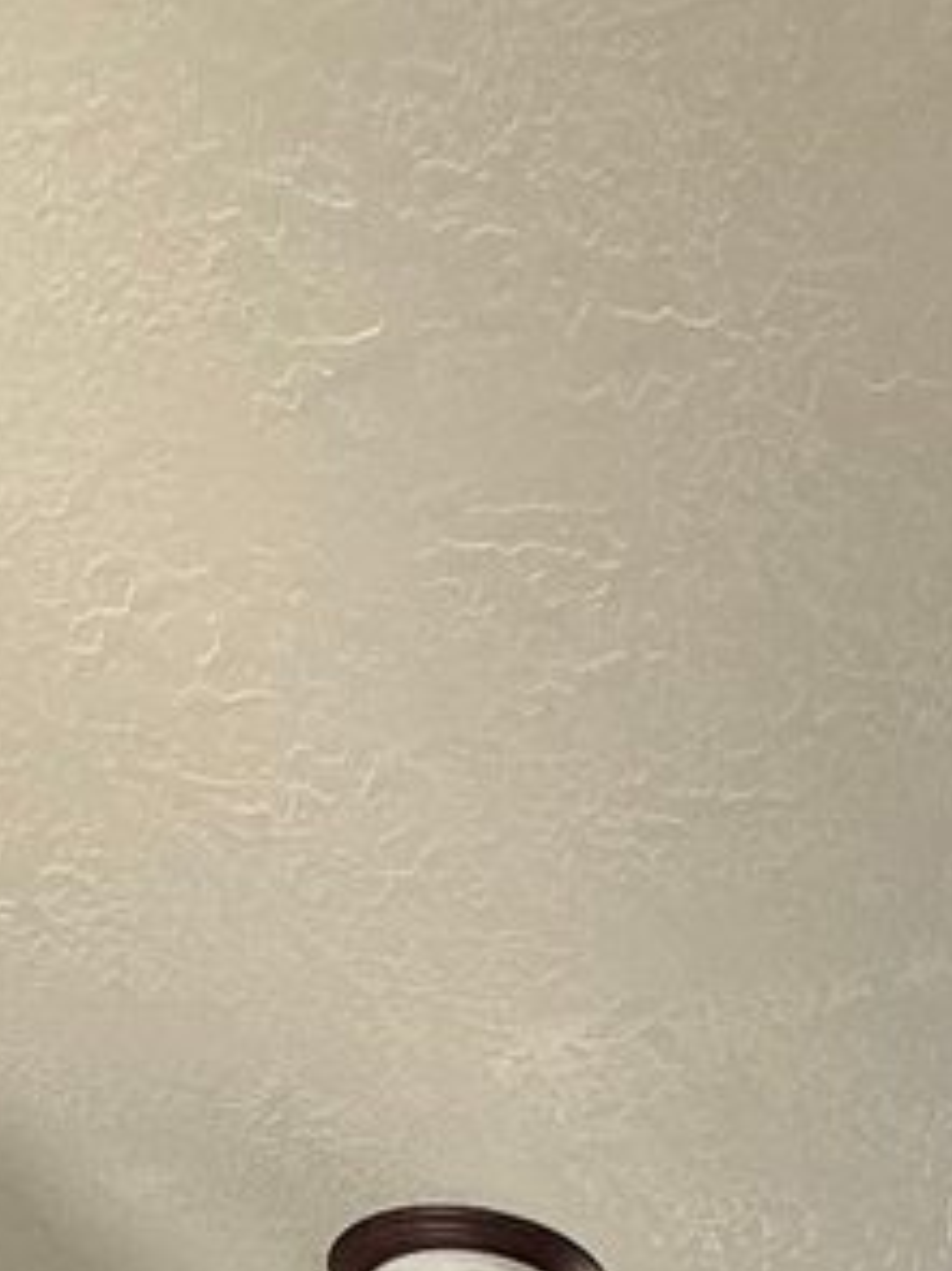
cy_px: 2956
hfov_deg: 19.7
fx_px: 2679
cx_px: 896
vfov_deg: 15.6
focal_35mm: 73
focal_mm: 2.22
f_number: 2.2
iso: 100
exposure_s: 1/99
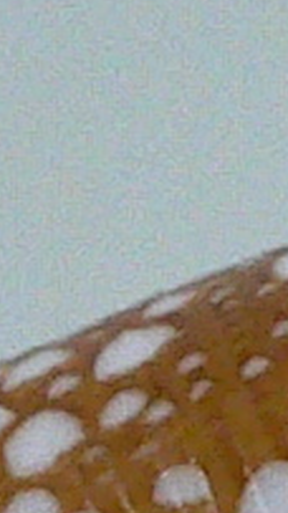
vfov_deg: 5.6
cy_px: 758
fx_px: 5152
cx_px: 498
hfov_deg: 3.2
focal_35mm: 379
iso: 200
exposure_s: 1/50
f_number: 2.8
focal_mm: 4.6
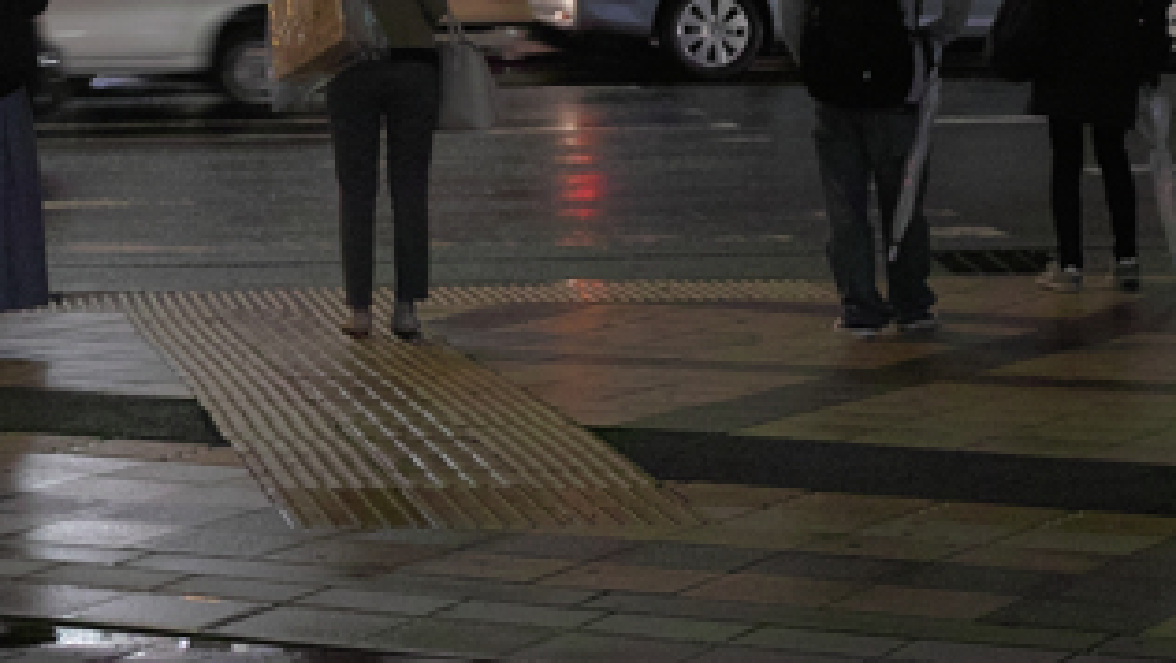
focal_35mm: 139
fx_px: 4336
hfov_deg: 15.2
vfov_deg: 8.7
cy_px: 67
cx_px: 82
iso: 400
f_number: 2.8
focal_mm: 24.2
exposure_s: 1/50
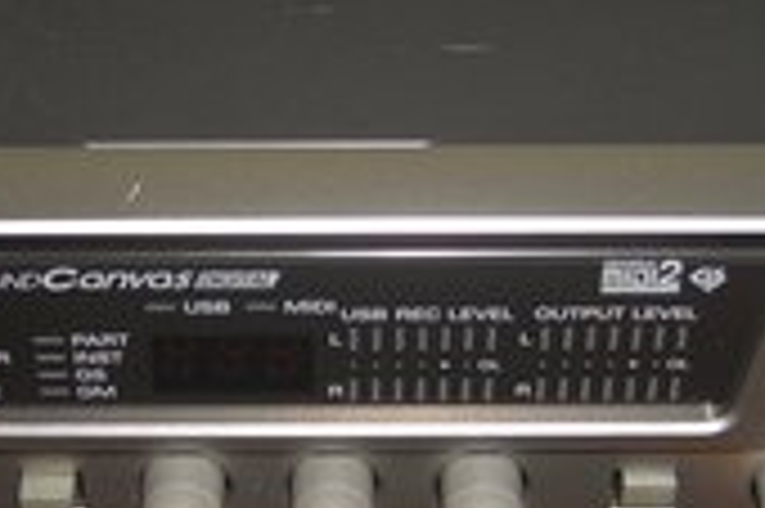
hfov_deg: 21.9
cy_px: 378
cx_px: 261
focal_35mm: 93
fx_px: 1974
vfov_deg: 14.6
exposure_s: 1/60
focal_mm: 7.9
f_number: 2.8
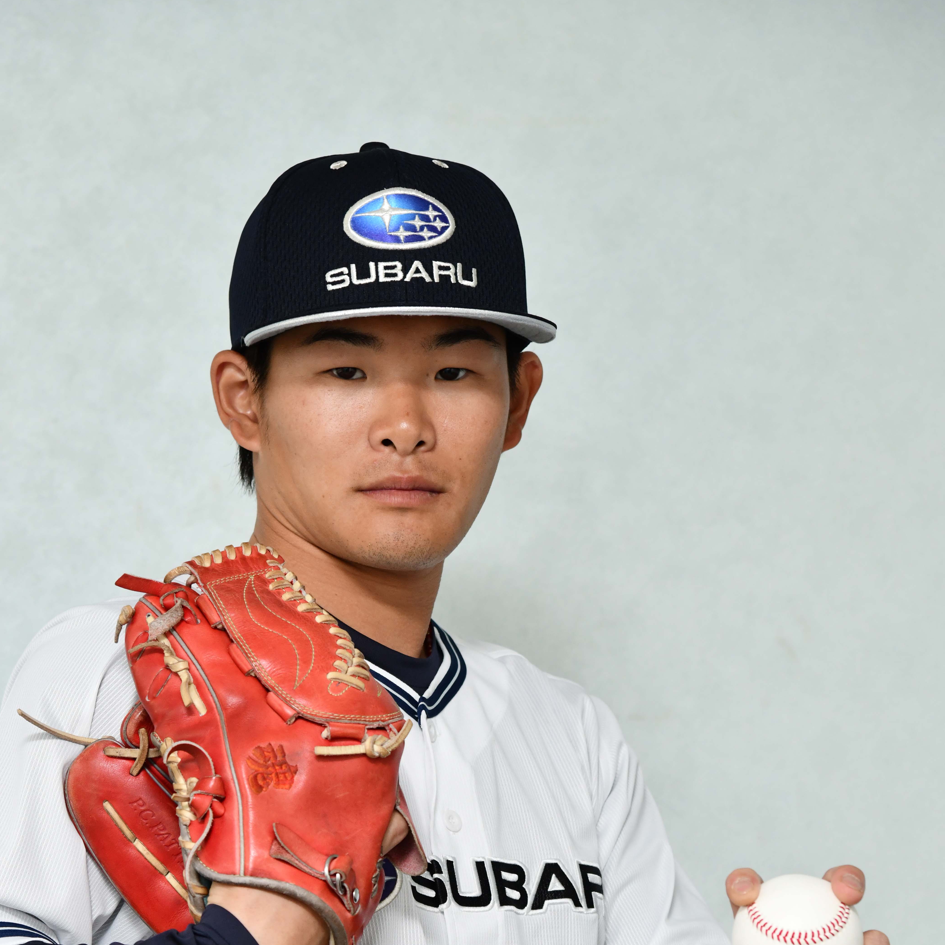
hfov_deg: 12.7
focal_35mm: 138
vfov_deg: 12.5
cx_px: 434
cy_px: 893
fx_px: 4262
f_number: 5.6
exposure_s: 1/250
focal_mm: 82
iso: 1000
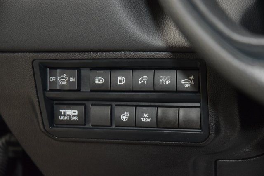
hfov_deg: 19.5
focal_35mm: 105
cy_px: 88
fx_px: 770
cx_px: 132
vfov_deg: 13.0
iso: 2800
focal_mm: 70
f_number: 4.5
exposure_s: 1/30
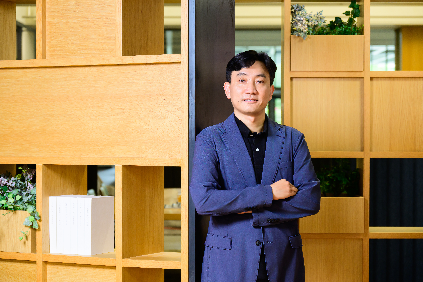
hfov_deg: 21.0
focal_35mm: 97
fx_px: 1140
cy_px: 141
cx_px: 212
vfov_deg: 14.1
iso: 1600
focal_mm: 97
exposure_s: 1/60
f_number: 6.3
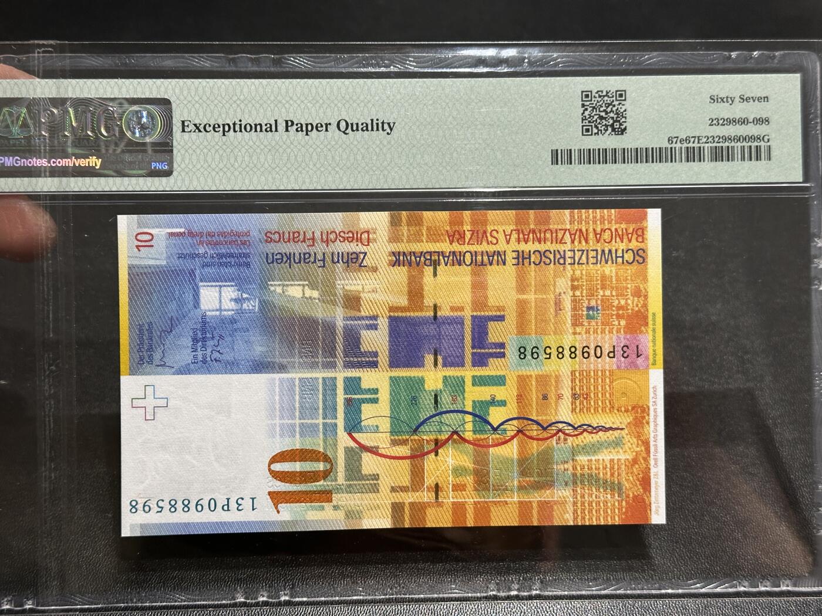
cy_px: 308
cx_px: 411
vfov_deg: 30.3
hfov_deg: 39.7
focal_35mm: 48
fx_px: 1140
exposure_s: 1/50
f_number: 1.78
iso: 200
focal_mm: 6.86
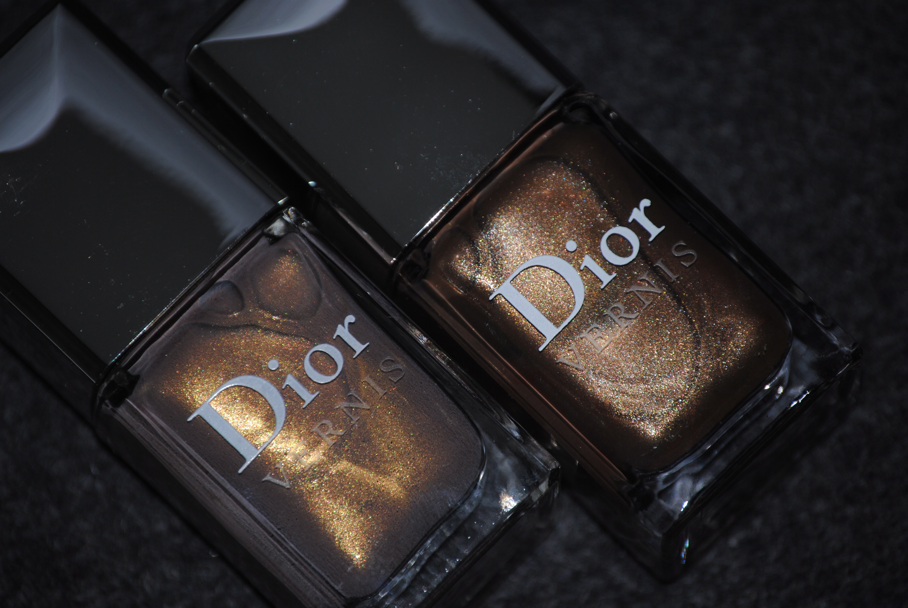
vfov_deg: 5.0
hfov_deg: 7.4
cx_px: 454
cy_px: 304
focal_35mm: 278
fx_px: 7008
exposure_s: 1/125
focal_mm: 185
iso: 100
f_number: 5.6
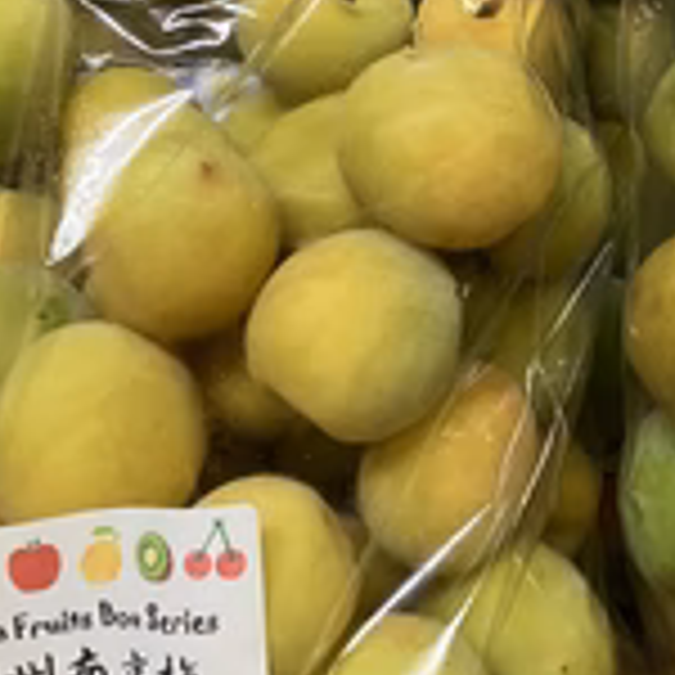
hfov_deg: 25.2
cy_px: -122
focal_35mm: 66
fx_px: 1456
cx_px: 626
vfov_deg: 23.9
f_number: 1.8
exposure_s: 1/33
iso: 250
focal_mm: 3.99
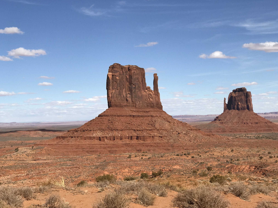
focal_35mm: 60
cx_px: 142
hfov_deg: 32.2
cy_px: 103
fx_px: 482
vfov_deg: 24.4
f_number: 2.8
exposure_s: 1/1916
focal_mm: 6.6
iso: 20
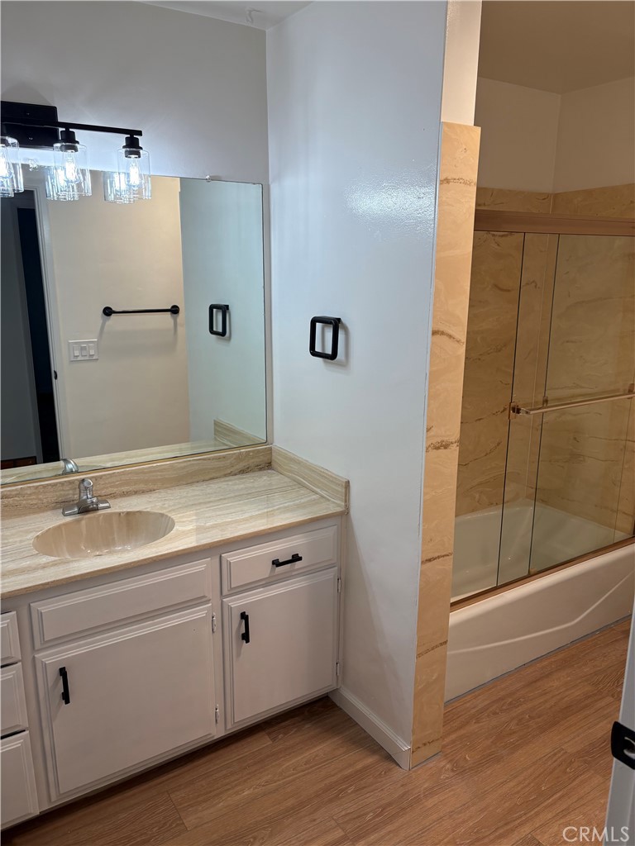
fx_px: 636
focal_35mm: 26
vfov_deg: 67.3
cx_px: 318
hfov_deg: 53.1
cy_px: 423
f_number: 1.6
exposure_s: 1/161
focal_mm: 5.96
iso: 64
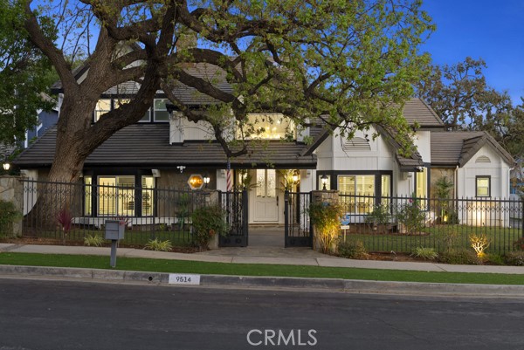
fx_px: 641
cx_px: 262
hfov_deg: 44.5
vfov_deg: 30.6
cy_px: 175
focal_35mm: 44
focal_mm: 44
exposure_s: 1/4
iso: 1600
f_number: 5.6
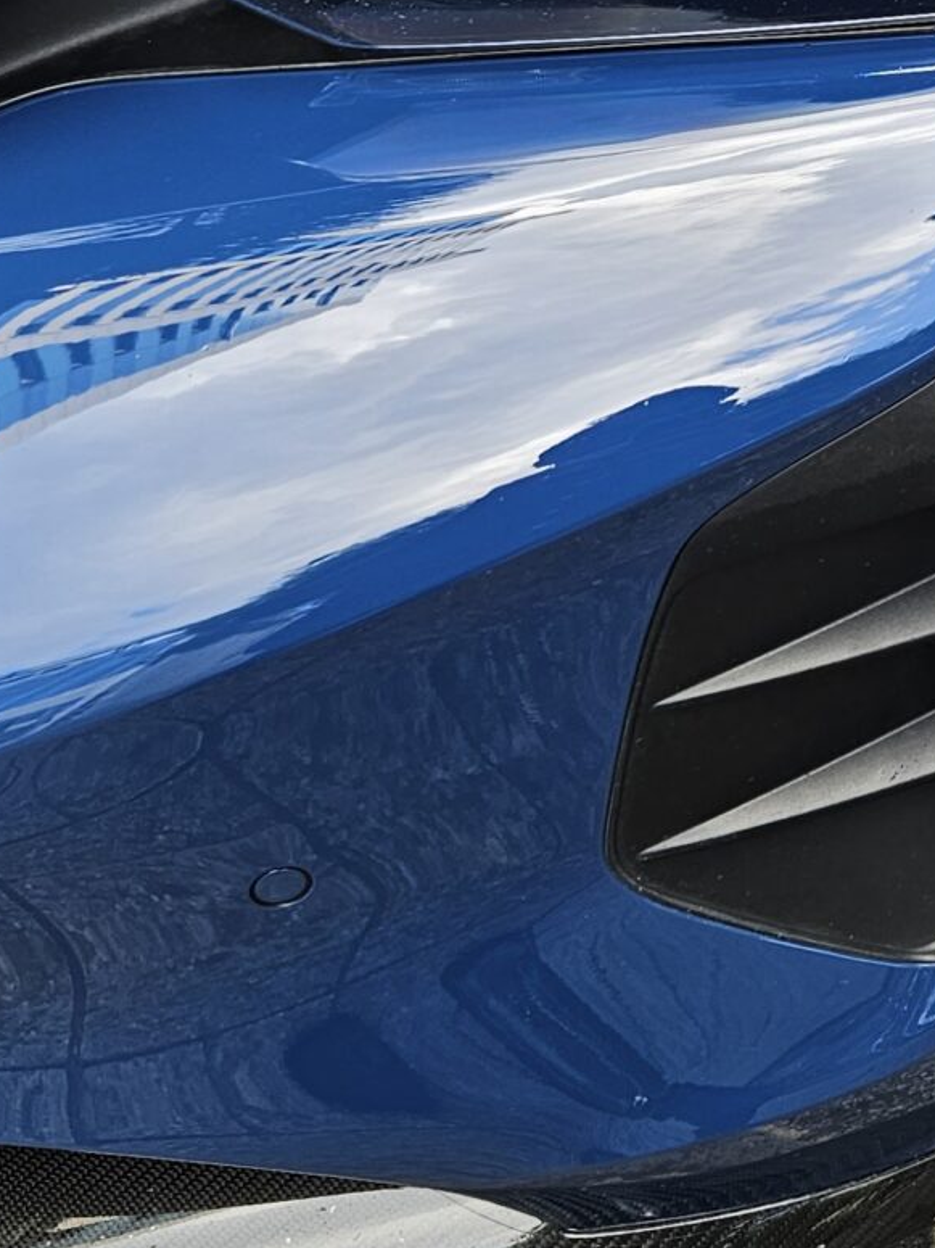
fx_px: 2738
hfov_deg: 19.0
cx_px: 855
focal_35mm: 76
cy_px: 40
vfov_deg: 24.6
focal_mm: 5.4
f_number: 1.8
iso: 50
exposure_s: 1/200
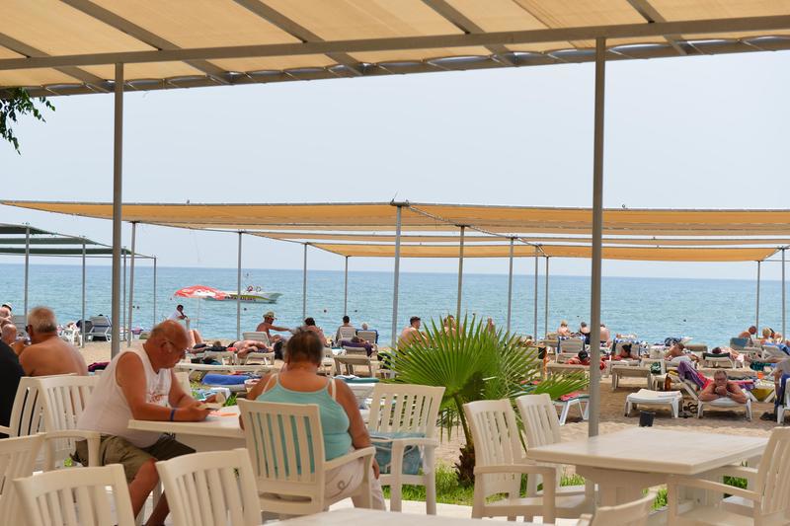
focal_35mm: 70
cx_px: 395
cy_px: 263
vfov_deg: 19.4
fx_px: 1536
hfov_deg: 28.8
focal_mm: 70
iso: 200
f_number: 7.1
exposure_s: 1/800
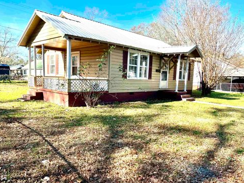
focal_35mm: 27
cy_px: 94
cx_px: 121
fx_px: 190
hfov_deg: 65.3
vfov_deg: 51.4
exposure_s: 1/1672
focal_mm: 5.1
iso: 50
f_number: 1.6
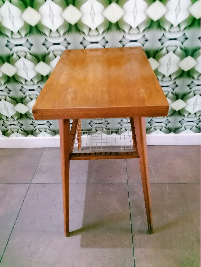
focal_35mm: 27
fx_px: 209
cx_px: 100
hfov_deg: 51.4
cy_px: 134
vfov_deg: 65.3
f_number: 1.8
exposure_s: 1/25
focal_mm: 4.75
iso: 400
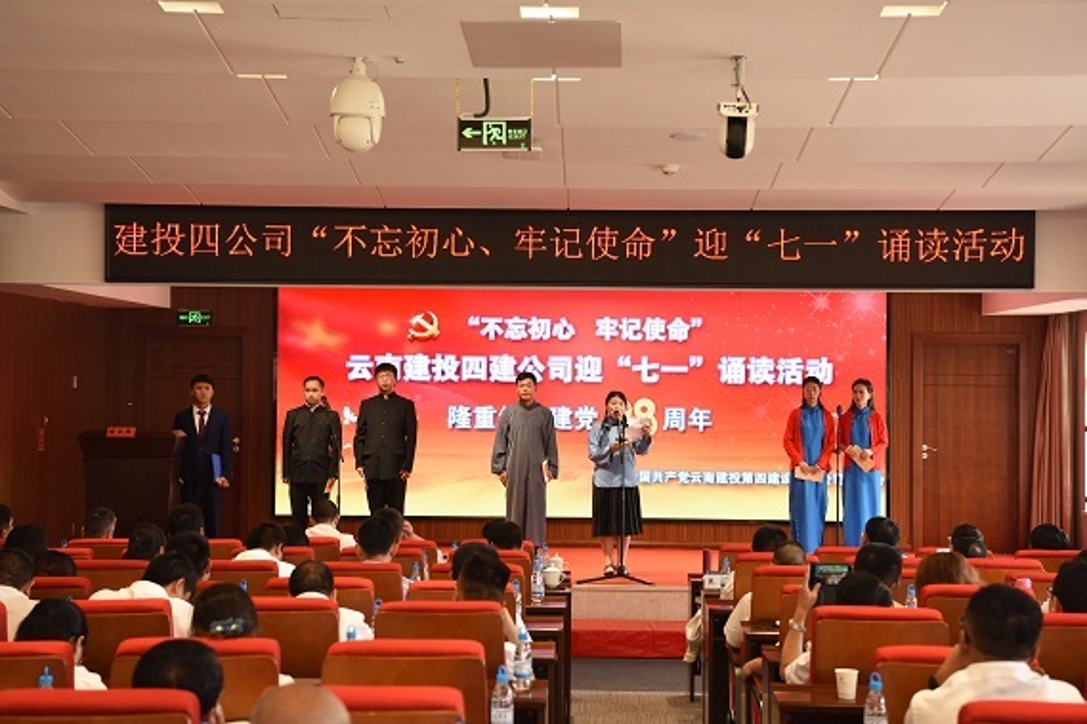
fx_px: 1962
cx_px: 544
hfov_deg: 31.0
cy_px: 362
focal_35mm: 65
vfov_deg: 20.9
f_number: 5
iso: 1600
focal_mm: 65
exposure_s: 1/100
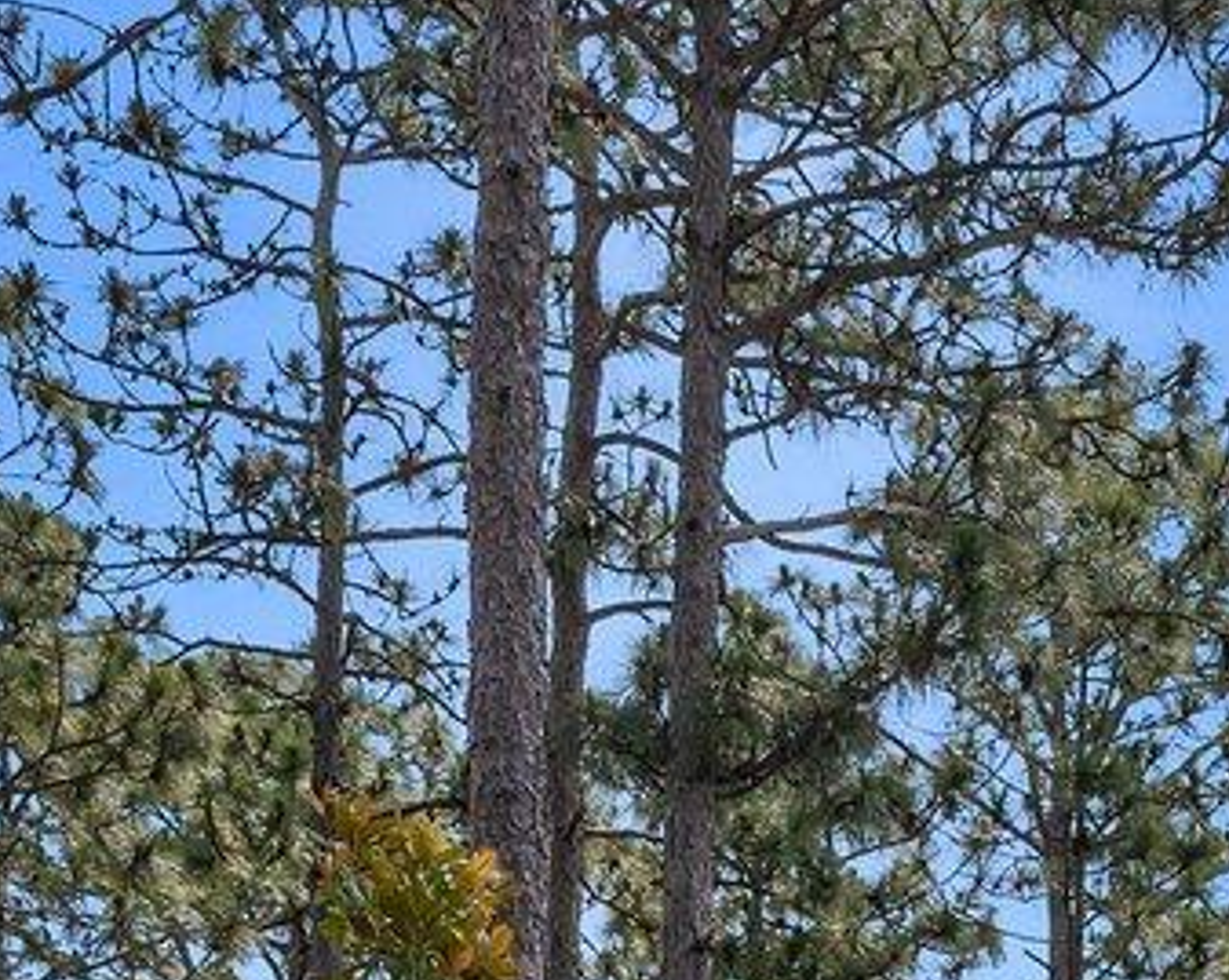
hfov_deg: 19.5
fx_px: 3525
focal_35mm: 97
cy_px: 2403
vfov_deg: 12.3
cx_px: 1076
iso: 200
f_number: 8
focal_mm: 17
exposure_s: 1/500
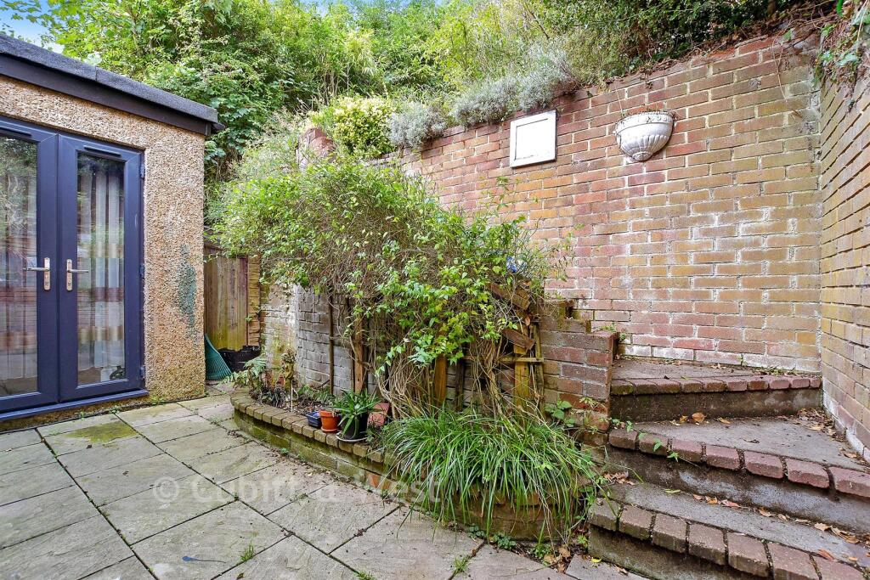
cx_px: 435
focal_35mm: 15
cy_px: 290
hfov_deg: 100.4
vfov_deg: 77.3
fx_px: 363
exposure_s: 1/20
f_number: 8
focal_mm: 10
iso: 160
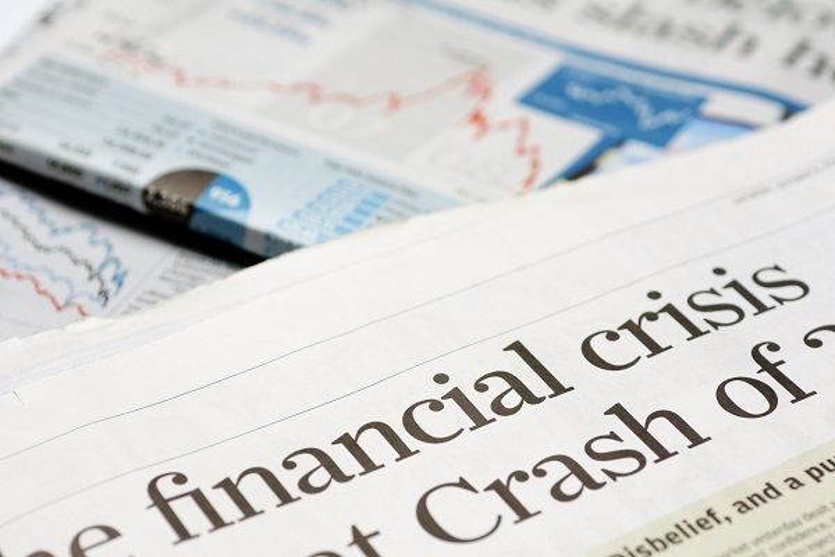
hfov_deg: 22.6
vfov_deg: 15.2
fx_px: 2087
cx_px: 418
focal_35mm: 90
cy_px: 278
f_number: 5
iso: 200
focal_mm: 60
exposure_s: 1/25
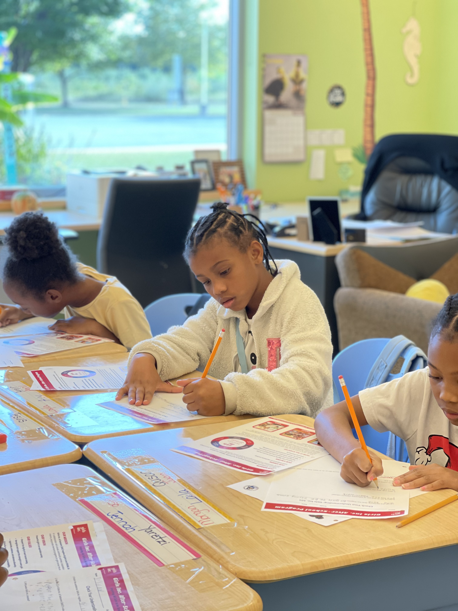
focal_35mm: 64
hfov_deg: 22.9
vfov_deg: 30.3
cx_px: 229
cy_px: 306
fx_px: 1129
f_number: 2.2
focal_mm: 7.5
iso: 125
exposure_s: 1/61
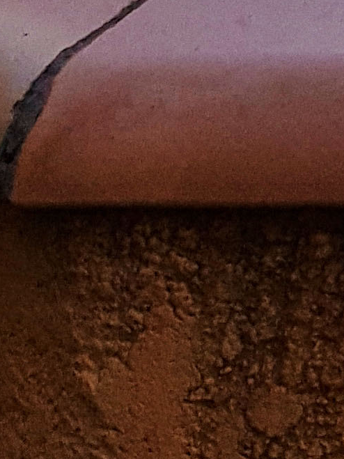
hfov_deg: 8.9
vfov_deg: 9.6
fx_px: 2107
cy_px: -920
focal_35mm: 159
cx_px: 638
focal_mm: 4.2
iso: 40
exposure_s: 1/2200
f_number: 1.7
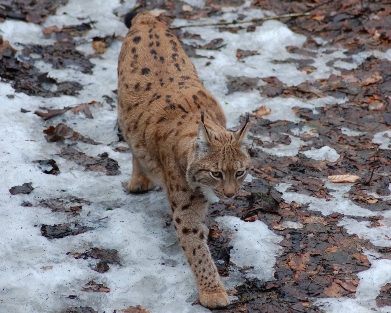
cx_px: 203
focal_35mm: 255
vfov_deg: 6.1
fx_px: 2951
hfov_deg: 7.6
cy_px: 157
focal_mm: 150
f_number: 4.5
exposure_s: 1/320
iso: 800
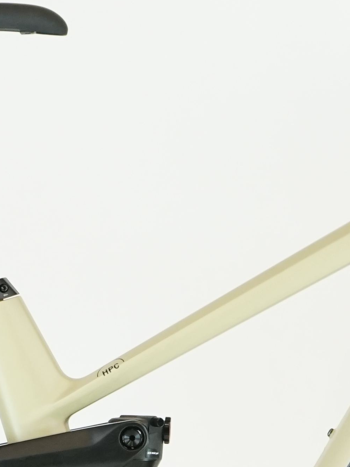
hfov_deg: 6.1
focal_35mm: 243
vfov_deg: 8.1
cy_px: 502
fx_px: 3275
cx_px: 269
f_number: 5
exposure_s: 1/200
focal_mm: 56
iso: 1250
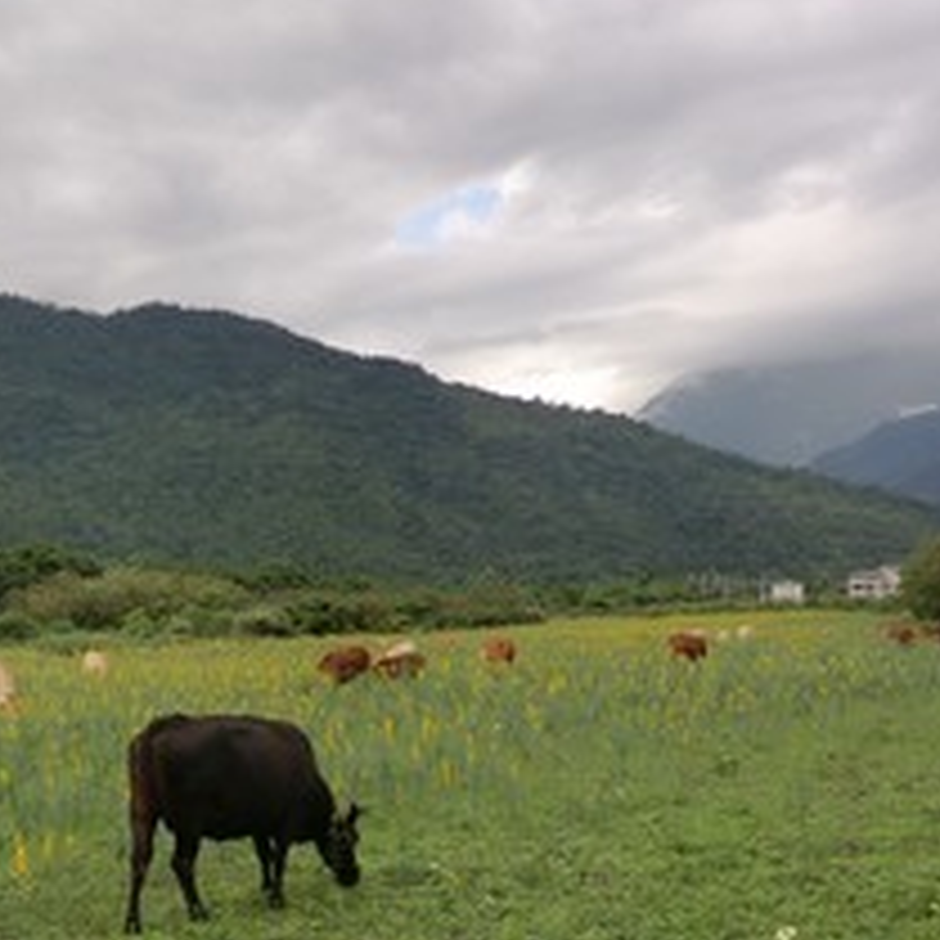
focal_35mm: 49
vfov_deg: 34.7
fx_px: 1505
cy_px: 468
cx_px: 72
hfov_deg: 32.7
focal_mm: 5.2
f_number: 3.5
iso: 64
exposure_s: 1/640
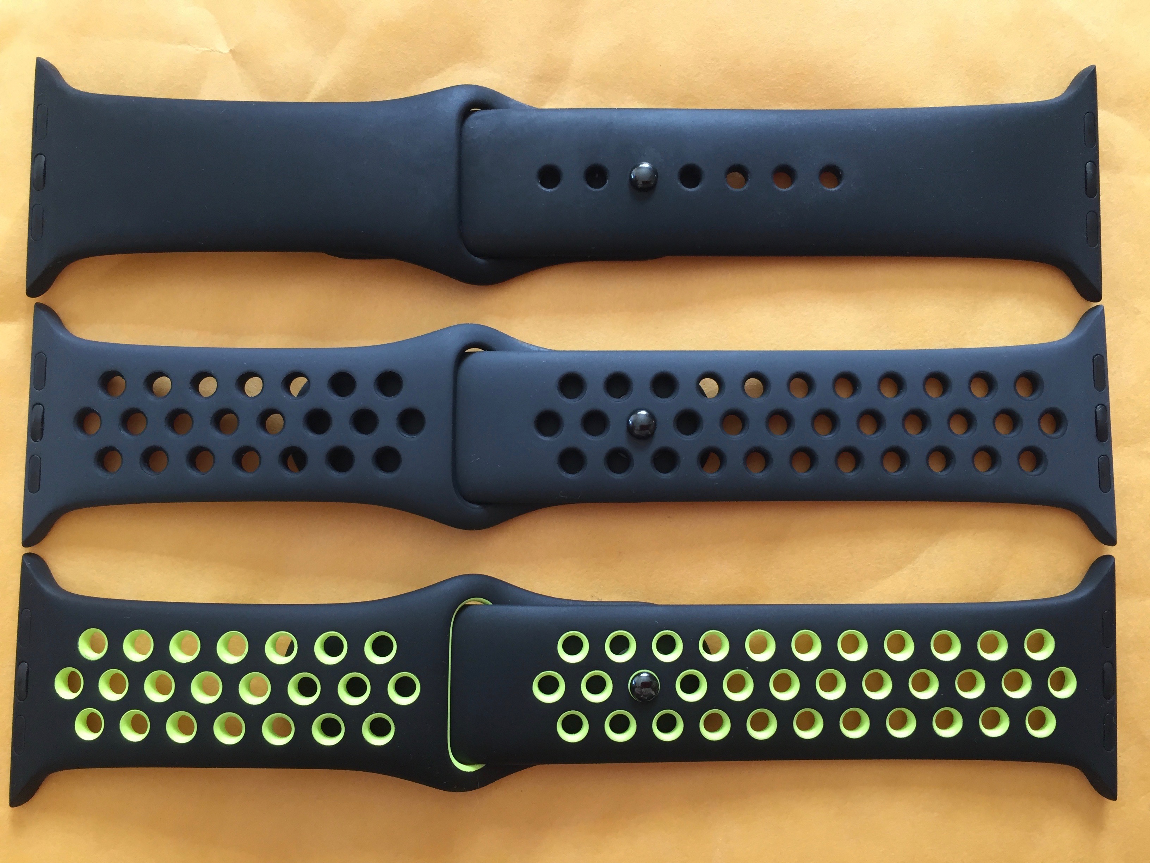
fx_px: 963
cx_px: 575
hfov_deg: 61.7
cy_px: 432
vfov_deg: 48.2
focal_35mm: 29
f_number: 2.2
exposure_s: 1/30
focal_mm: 4.15
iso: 100
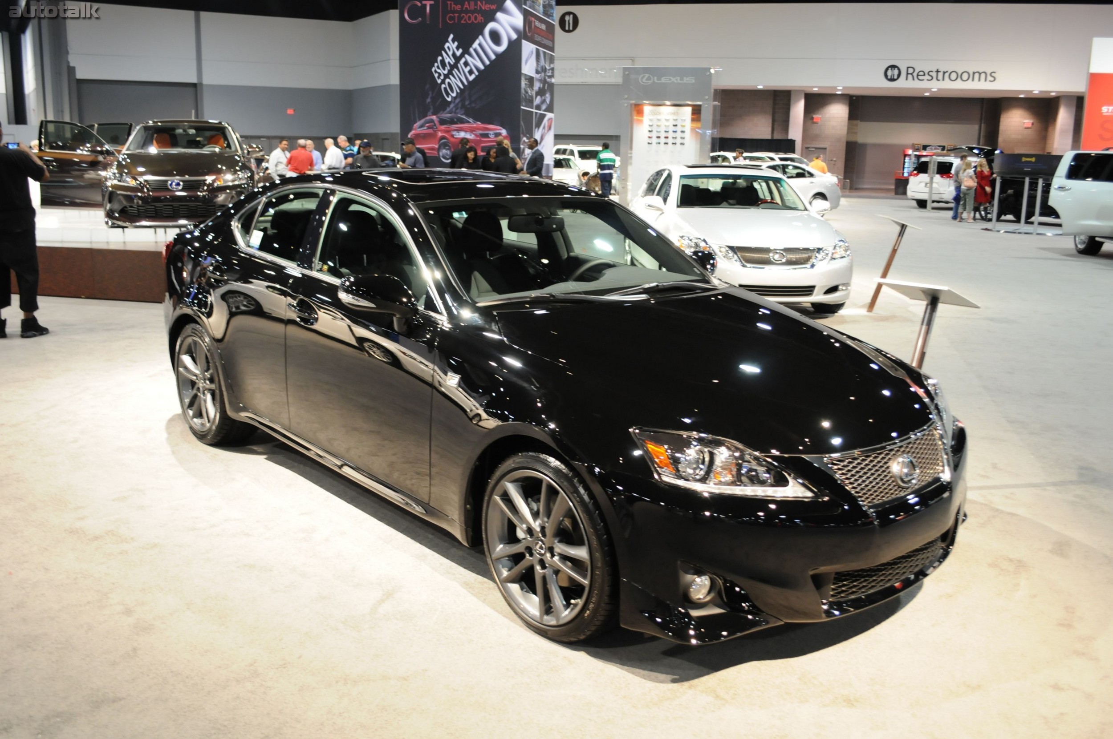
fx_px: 1019
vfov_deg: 39.9
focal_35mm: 33
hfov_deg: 57.3
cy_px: 370
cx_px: 556
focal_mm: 22
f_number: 3.8
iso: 800
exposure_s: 1/30
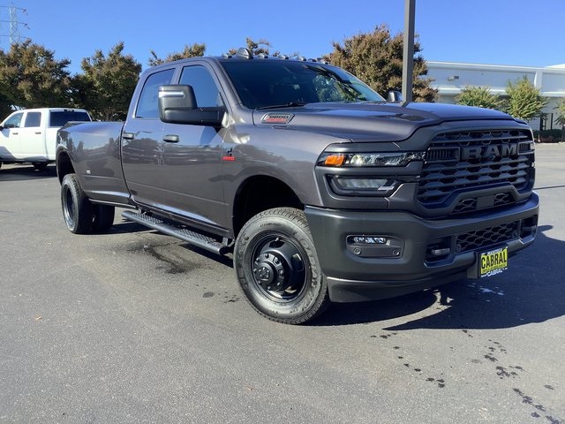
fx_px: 506
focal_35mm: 31
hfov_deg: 58.4
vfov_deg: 45.4
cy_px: 212
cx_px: 282
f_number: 2.4
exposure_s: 1/318
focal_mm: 3.3
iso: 25
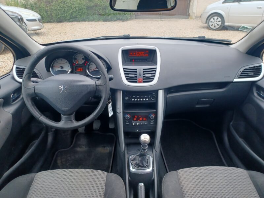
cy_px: 99
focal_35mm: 25
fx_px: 191
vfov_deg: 54.9
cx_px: 132
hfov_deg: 69.4
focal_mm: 4.6
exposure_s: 1/50
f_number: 1.8
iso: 50
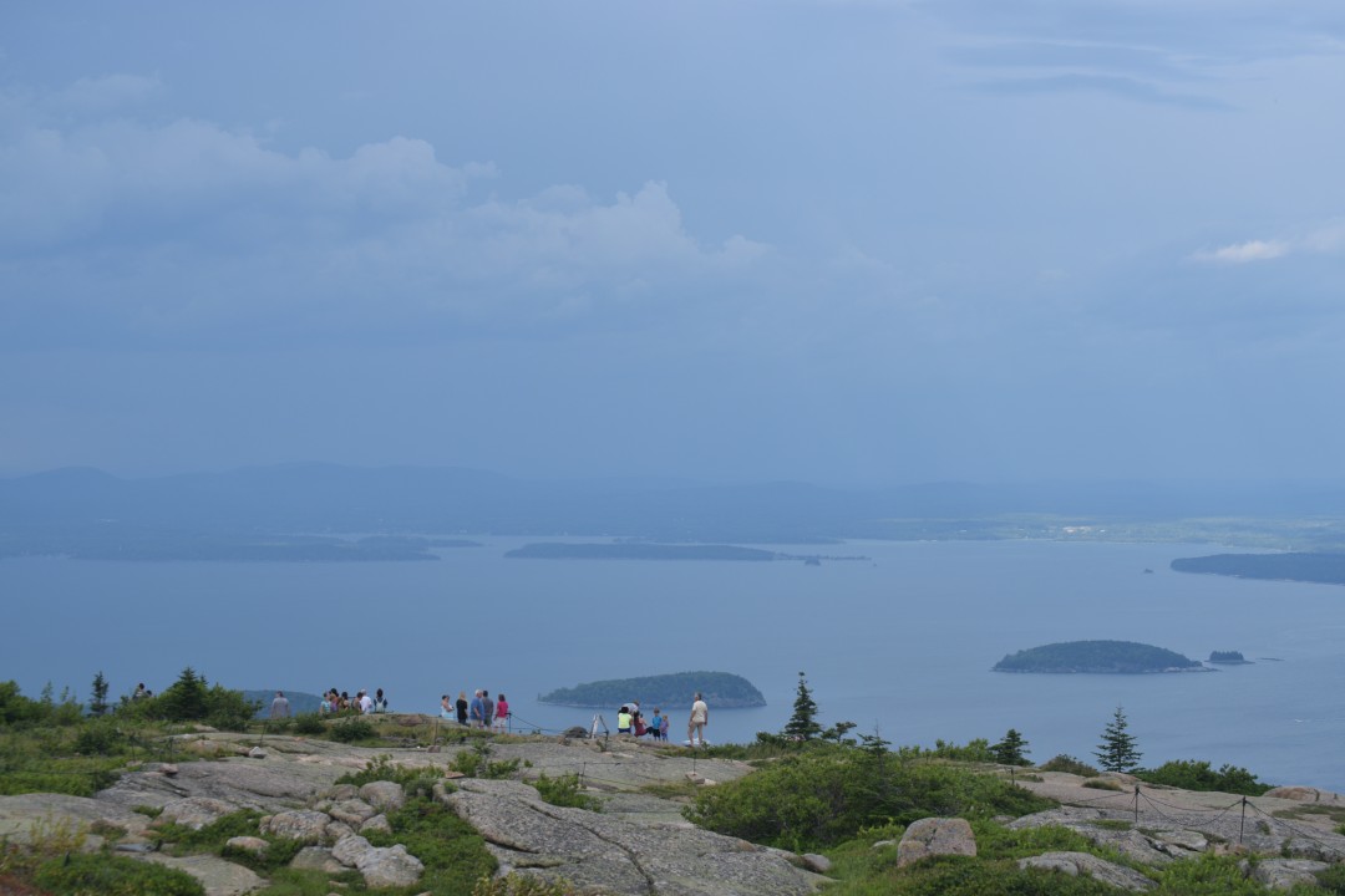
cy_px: 448
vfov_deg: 16.6
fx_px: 3082
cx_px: 672
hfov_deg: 24.6
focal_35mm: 82
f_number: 5.6
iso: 100
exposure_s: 1/320
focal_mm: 55
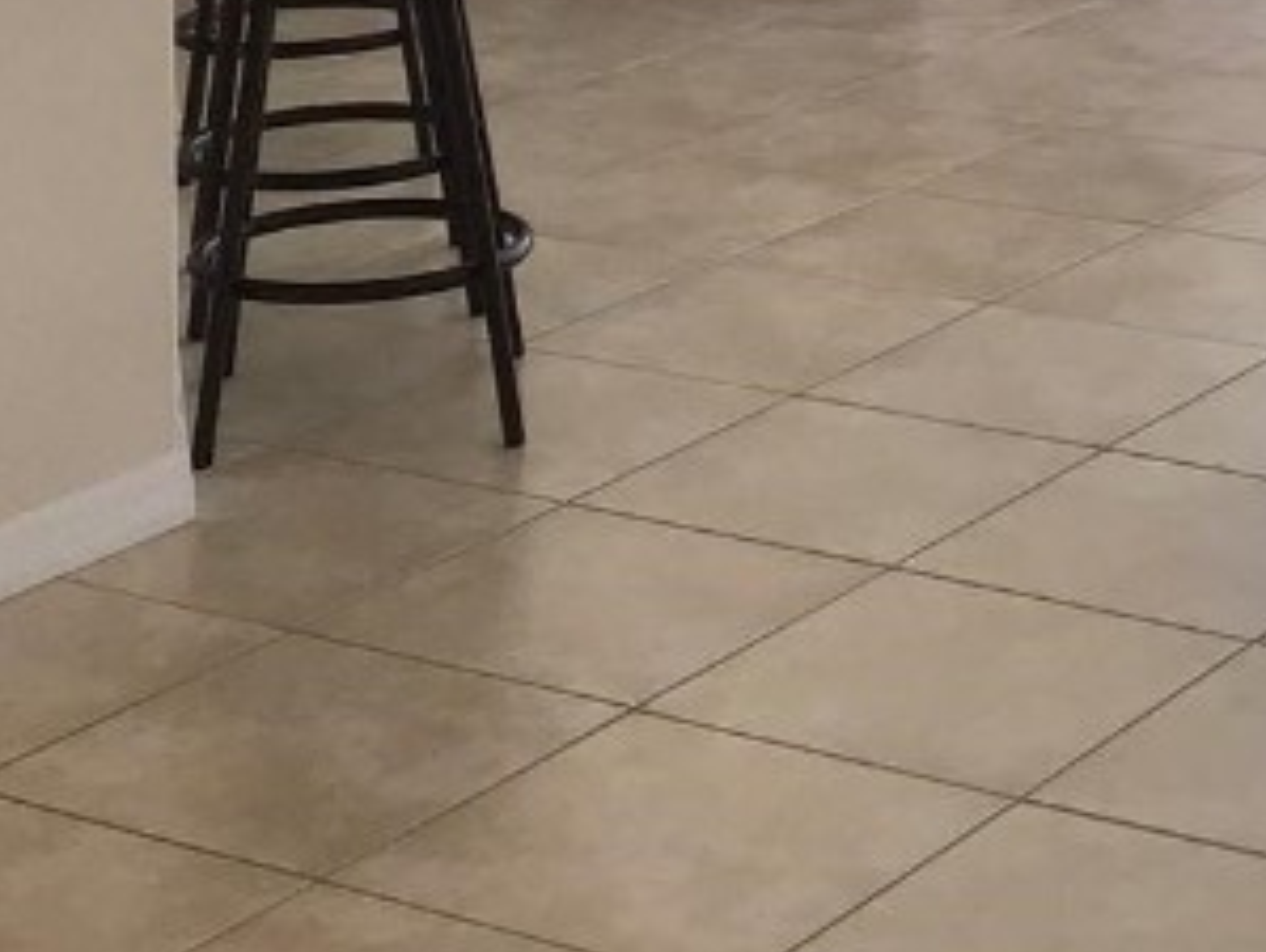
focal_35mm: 106
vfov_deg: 13.0
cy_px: -605
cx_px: 1075
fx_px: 3881
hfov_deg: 18.3
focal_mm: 3.3
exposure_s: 1/120
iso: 32
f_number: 2.4
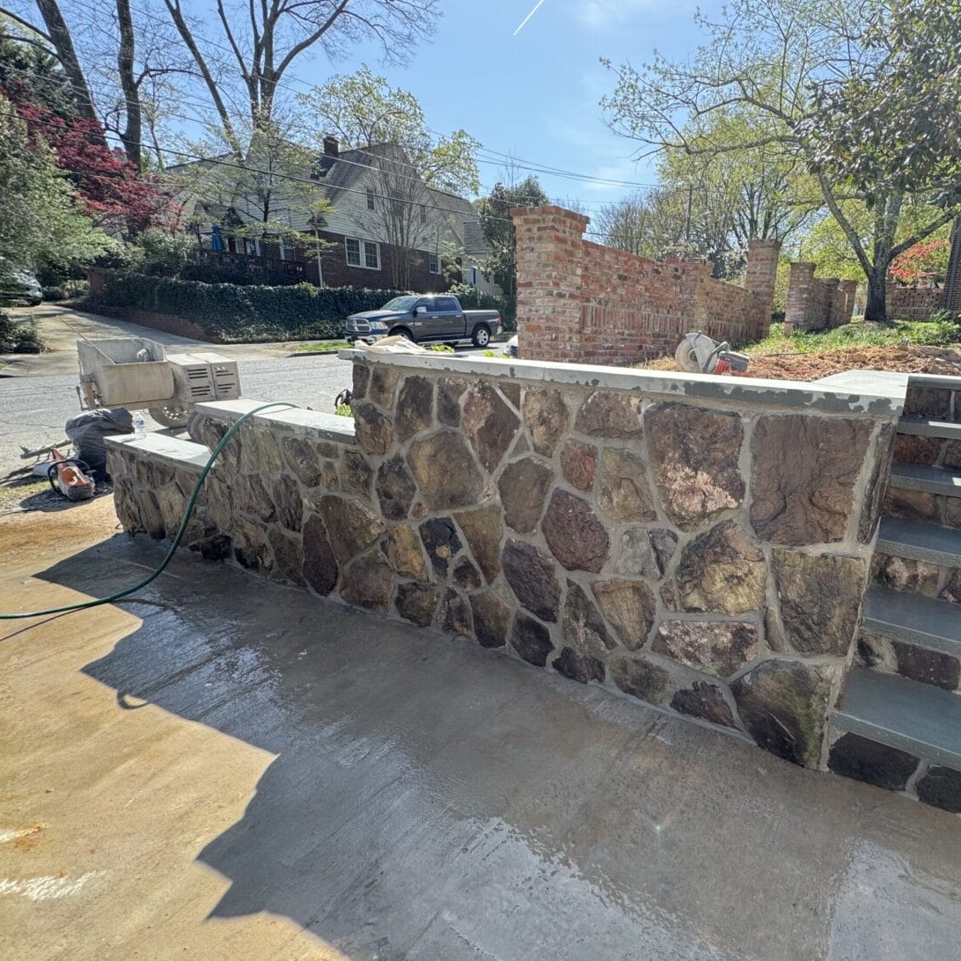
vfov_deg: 84.0
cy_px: 475
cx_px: 628
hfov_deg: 81.6
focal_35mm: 17
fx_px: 534
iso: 40
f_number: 2.2
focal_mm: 2.22
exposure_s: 1/364
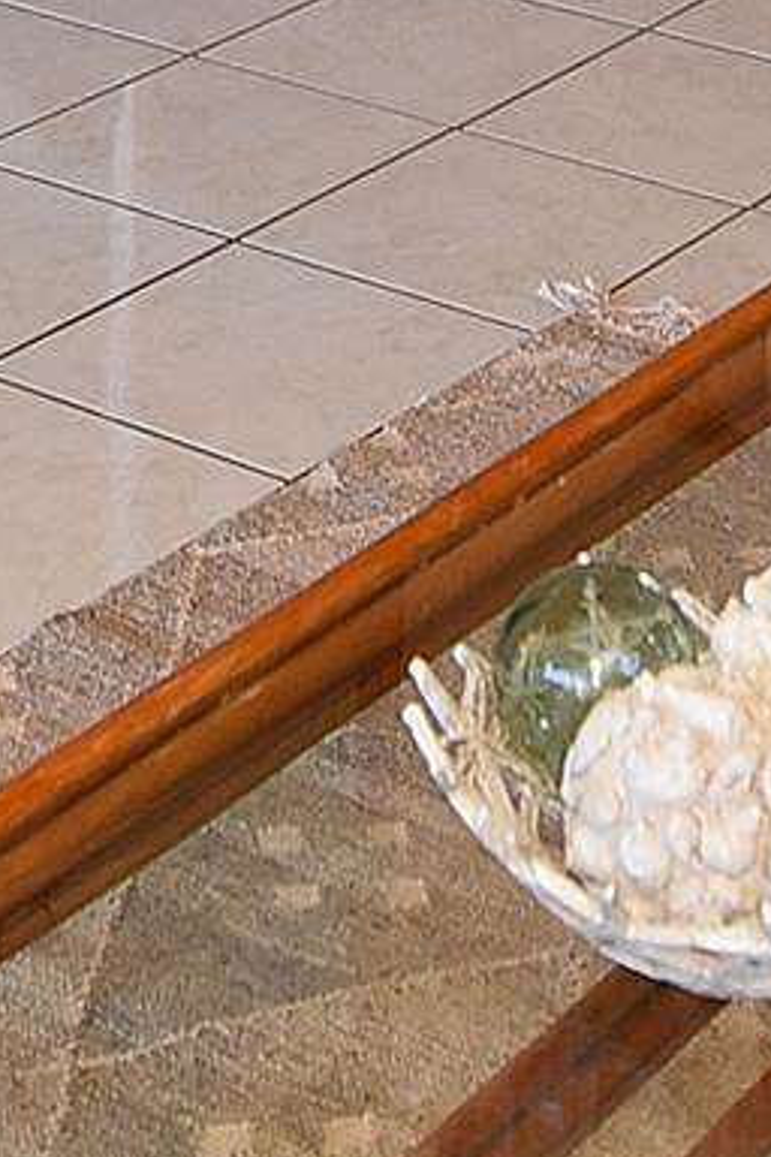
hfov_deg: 12.2
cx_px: 563
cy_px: -1326
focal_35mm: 112
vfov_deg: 14.4
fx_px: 3598
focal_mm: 14
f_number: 5
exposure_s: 1/100
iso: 800
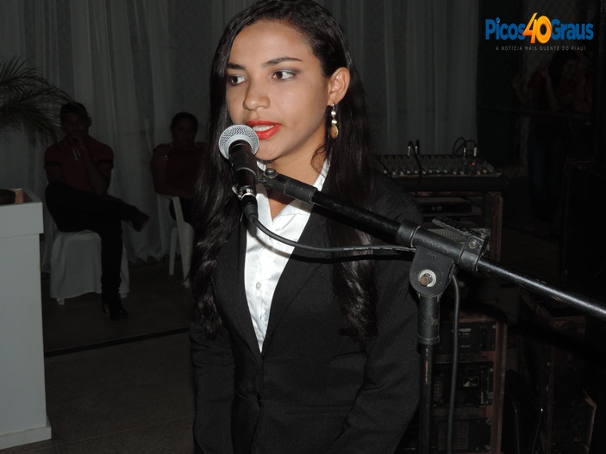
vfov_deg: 30.9
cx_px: 303
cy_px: 227
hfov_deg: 40.4
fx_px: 823
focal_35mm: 47
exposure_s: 1/30
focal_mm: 8.3
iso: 200
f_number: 3.5
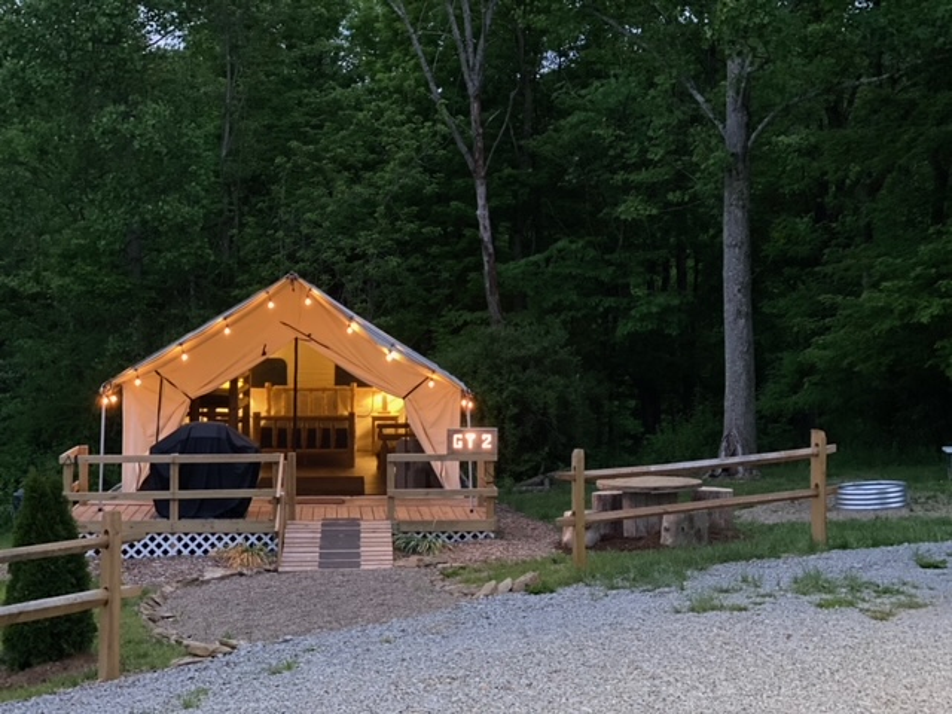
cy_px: 357
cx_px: 476
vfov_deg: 28.0
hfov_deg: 36.8
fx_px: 1430
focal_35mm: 52
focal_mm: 6
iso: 640
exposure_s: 1/15
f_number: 2
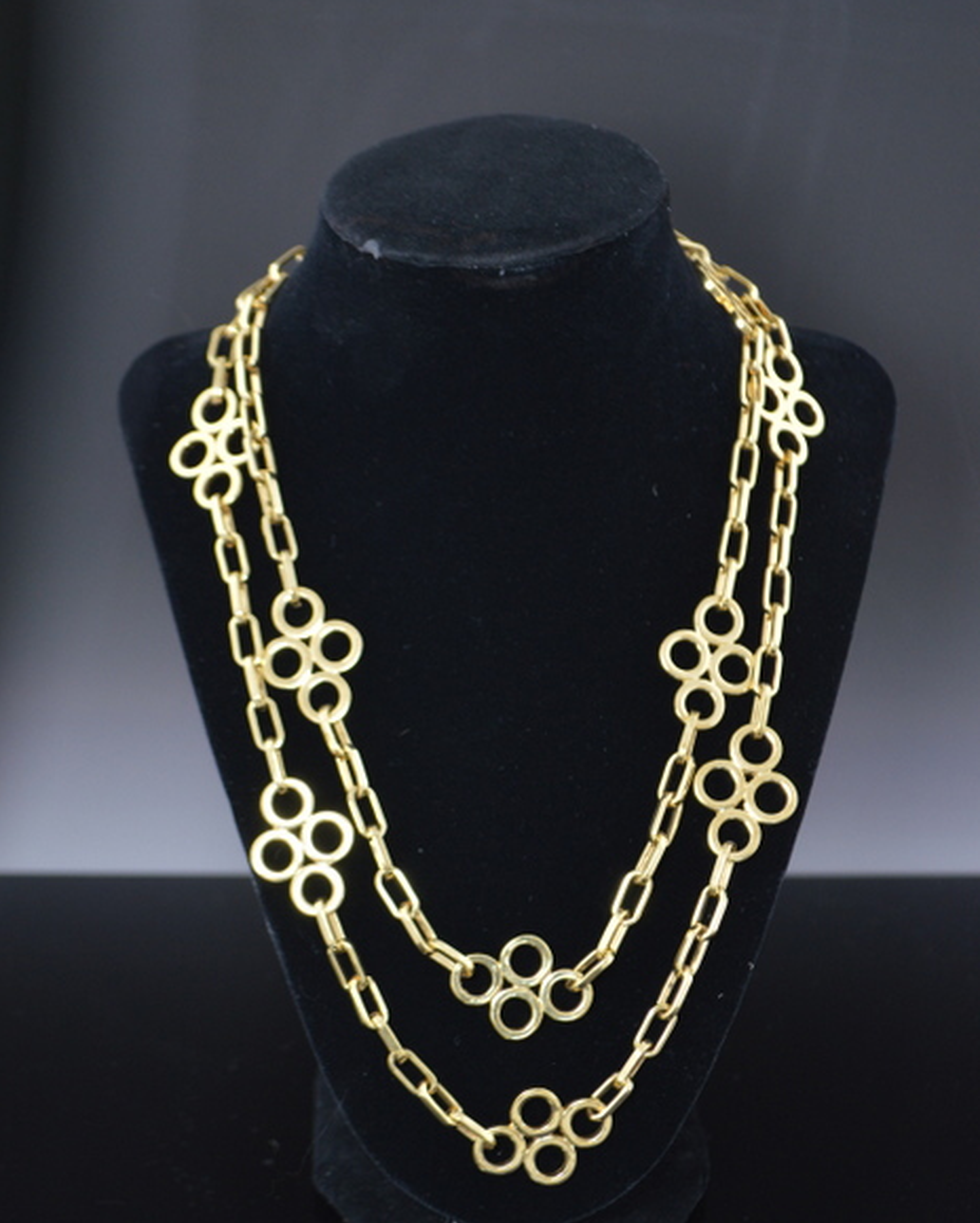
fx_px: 2463
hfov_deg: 22.5
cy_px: 697
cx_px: 490
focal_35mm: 68
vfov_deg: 27.9
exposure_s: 1/60
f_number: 5.3
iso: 450
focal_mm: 40
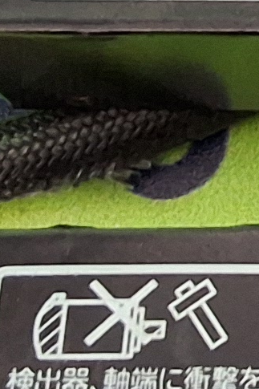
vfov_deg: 10.2
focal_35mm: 196
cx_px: 678
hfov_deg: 6.6
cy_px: -190
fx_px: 2117
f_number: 1.9
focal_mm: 2.91
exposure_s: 1/24
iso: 250
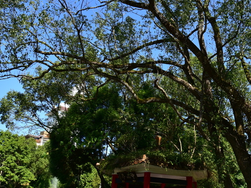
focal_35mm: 43
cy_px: 102
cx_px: 171
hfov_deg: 43.1
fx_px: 312
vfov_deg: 33.6
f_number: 7.1
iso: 100
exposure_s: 1/250
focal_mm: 24
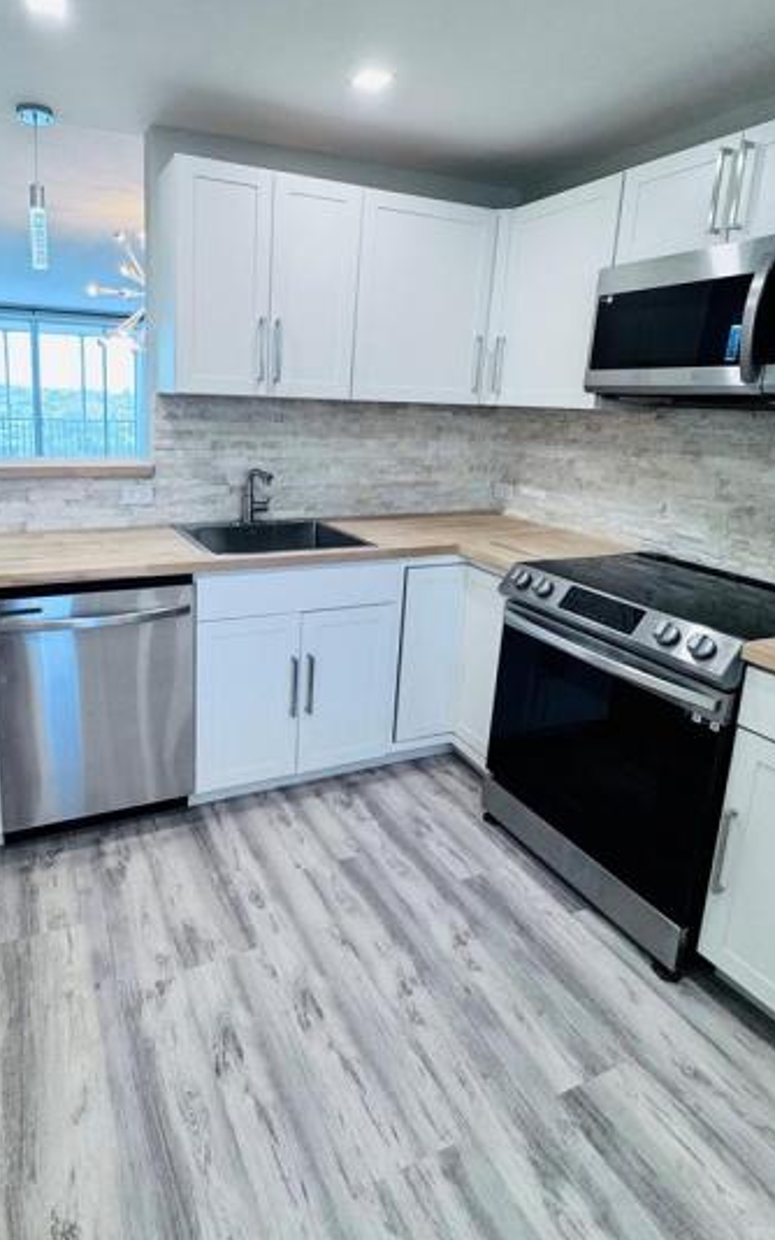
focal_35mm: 20
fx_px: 676
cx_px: 281
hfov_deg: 58.8
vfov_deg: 84.5
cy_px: 534
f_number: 2.2
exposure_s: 1/120
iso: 125
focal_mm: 2.22
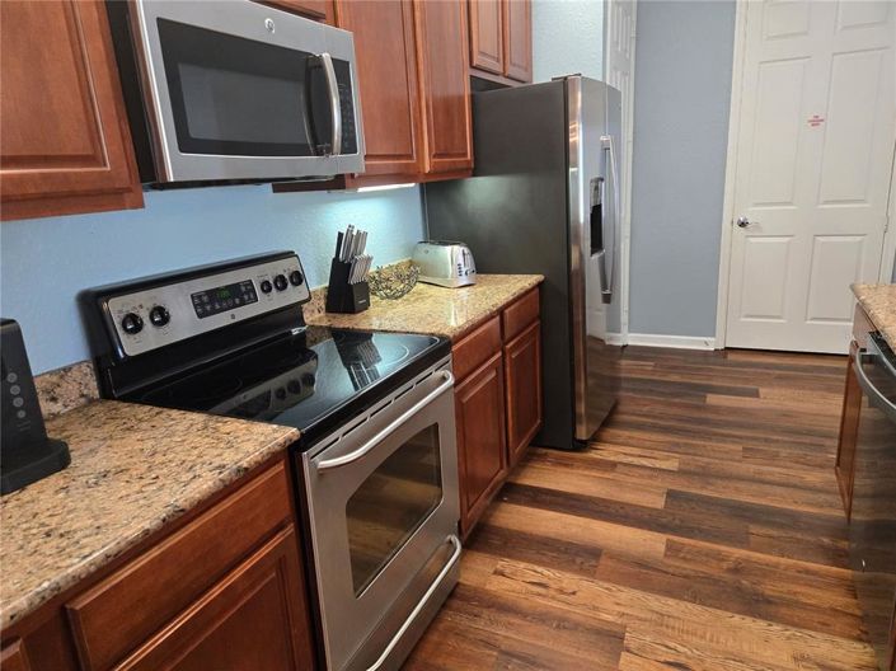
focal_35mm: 23
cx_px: 448
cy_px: 336
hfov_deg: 74.0
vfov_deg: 58.8
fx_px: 595
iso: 640
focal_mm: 5.4
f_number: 1.8
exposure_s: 1/120
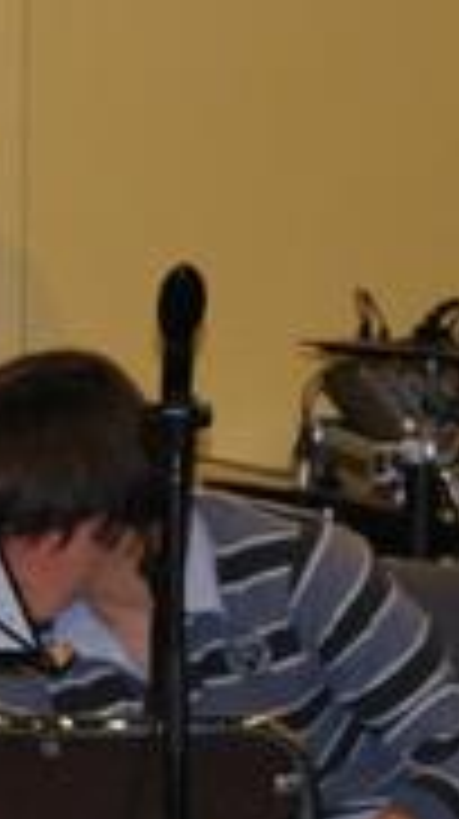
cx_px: -657
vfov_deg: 6.2
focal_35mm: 351
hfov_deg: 3.4
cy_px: 580
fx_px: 7616
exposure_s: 1/60
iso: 400
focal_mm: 58
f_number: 5.3
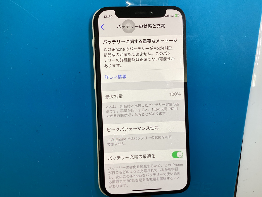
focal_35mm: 31
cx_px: 131
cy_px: 98
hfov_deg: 58.4
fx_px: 235
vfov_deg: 45.4
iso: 80
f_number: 2.4
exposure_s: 1/50
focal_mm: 3.3
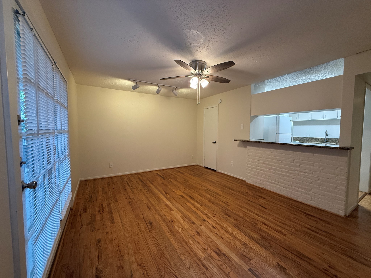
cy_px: 139
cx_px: 186
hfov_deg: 102.1
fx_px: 150
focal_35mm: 14
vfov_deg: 85.7
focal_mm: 2.22
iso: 320
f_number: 2.2
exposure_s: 1/120
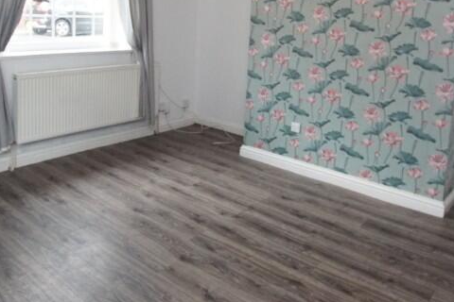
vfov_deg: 40.2
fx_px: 404
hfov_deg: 58.6
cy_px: 84
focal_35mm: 32
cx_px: 208
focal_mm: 10
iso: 1600
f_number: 4
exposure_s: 1/160
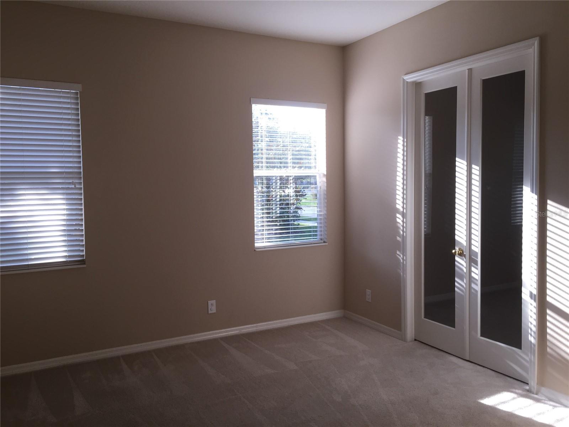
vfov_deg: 48.2
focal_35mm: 29
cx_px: 284
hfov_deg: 61.7
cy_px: 214
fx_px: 477
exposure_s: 1/124
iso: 32
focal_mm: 4.15
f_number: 2.2
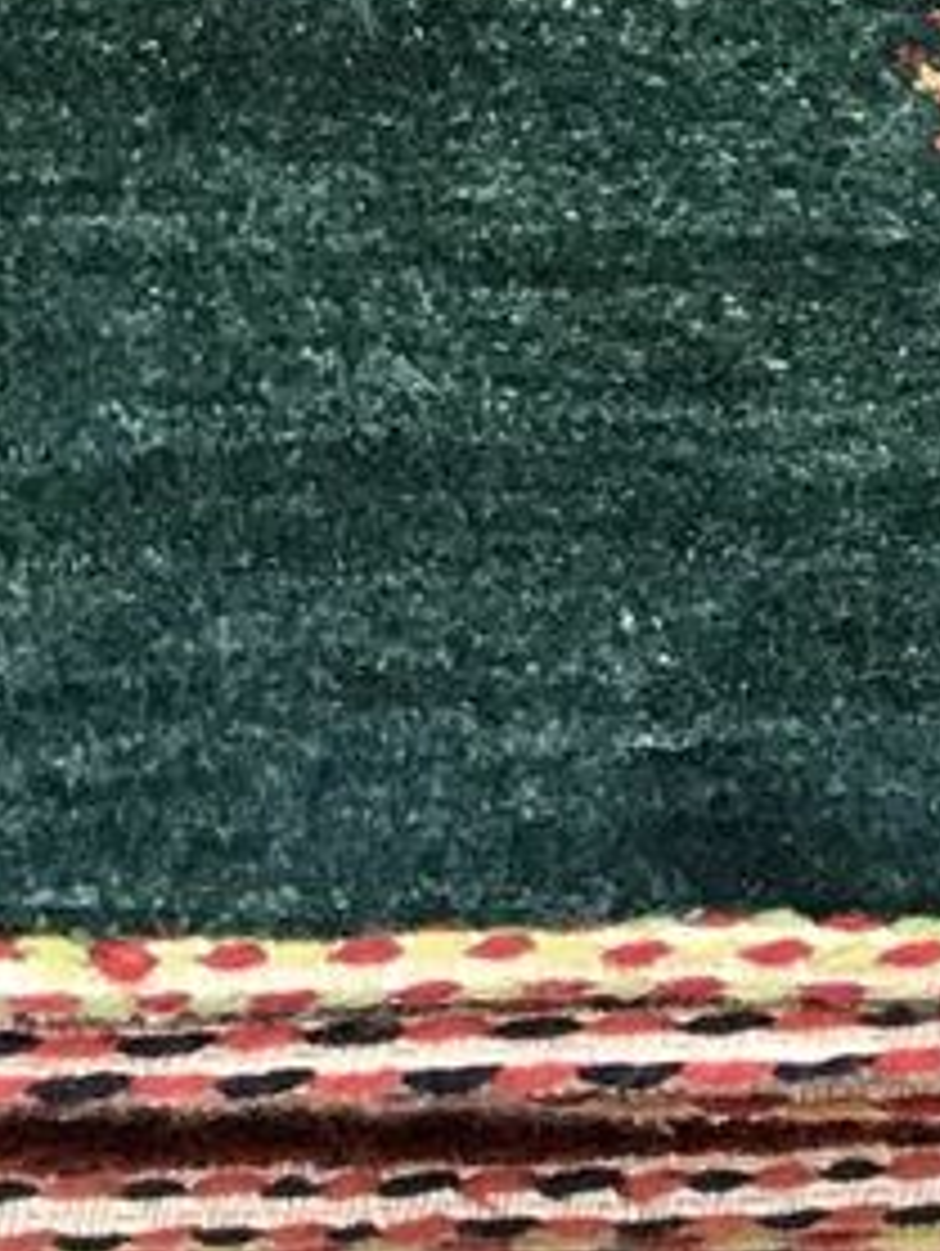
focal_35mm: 161
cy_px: -1868
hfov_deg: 9.1
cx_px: 1030
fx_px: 5820
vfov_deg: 10.4
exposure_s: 1/33
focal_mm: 3.99
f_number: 1.8
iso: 32
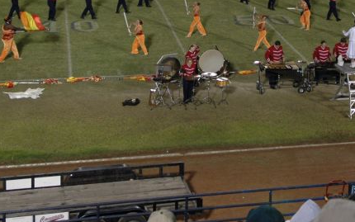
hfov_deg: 25.6
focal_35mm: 80
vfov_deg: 15.8
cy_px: -38
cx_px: 256
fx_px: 774
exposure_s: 1/60
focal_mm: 22
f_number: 2.8
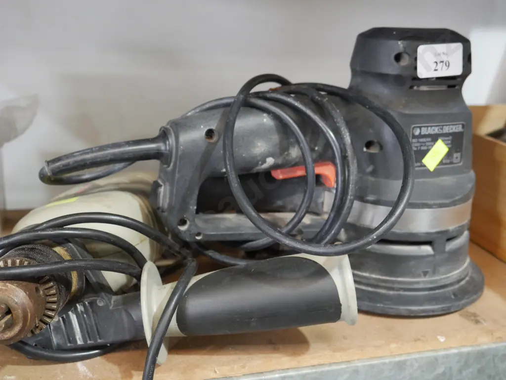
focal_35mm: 42
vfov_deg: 34.4
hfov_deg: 44.8
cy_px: 190
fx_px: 614
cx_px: 253
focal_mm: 21
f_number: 4.6
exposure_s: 1/60
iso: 2000
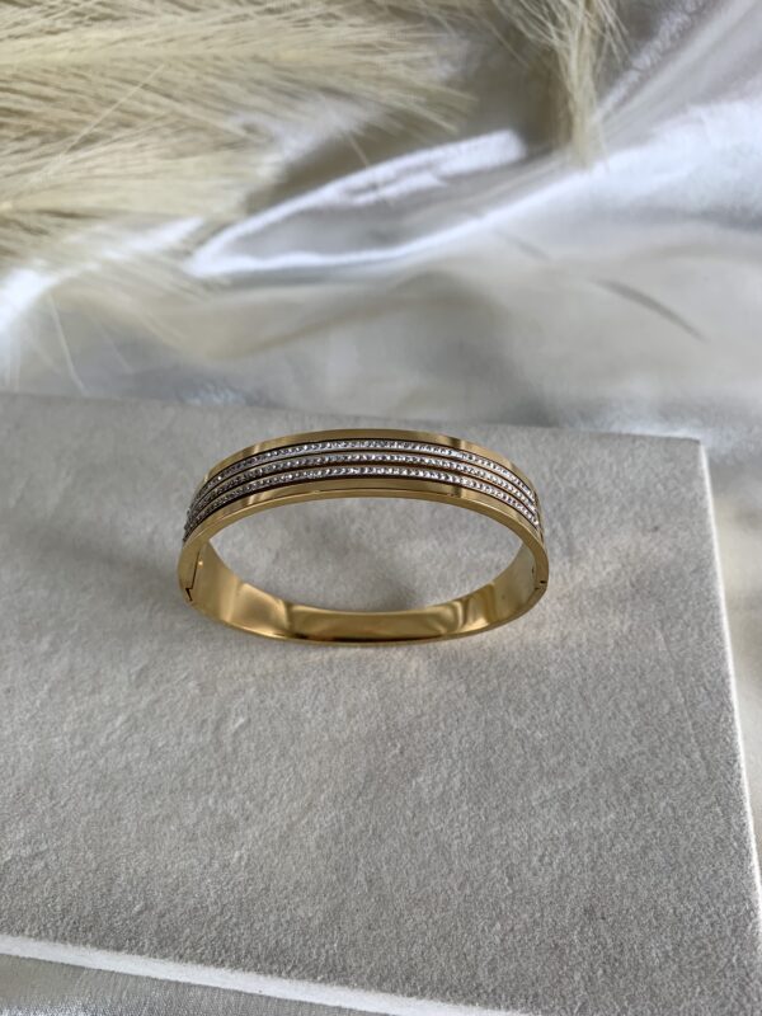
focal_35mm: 26
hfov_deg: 53.1
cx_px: 381
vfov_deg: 67.3
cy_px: 508
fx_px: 763
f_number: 1.8
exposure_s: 1/100
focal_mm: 4.25
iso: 32
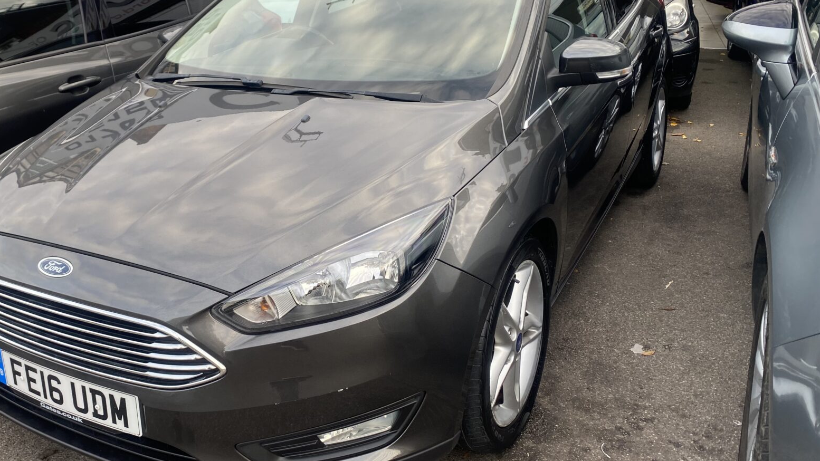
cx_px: 319
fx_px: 761
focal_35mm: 35
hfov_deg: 56.1
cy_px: 174
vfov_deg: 33.6
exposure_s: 1/122
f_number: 1.8
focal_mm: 4.25
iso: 40
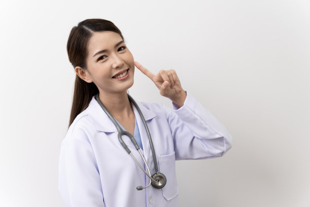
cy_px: 104
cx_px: 155
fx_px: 468
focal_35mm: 54
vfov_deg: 24.9
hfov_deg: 36.7
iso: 320
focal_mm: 54.3
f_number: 5
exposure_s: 1/60
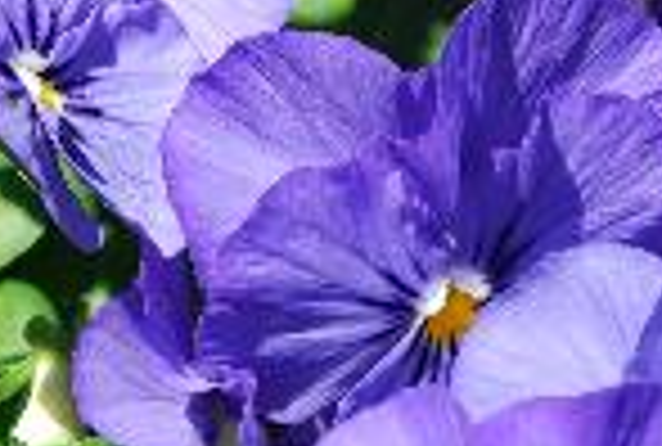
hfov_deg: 9.1
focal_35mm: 224
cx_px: 104
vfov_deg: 6.2
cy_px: 18
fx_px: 4138
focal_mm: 55
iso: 100
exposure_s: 1/125
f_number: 8
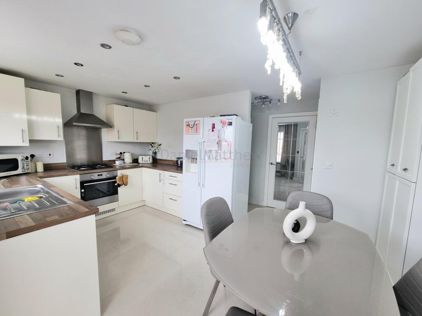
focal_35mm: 13
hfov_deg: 106.2
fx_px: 158
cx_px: 211
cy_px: 158
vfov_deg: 89.9
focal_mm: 2.2
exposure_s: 1/50
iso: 80
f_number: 2.2
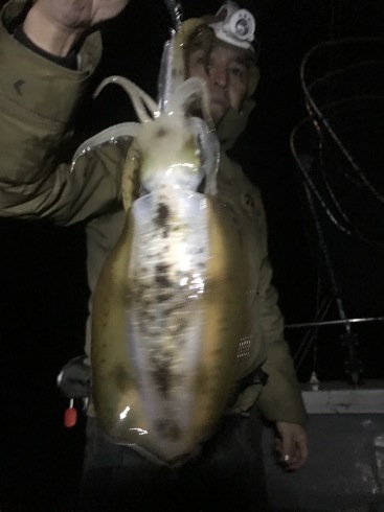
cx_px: 192
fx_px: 415
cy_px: 256
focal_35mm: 28
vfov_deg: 63.5
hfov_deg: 49.7
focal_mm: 3.99
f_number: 1.8
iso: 200
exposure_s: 1/4
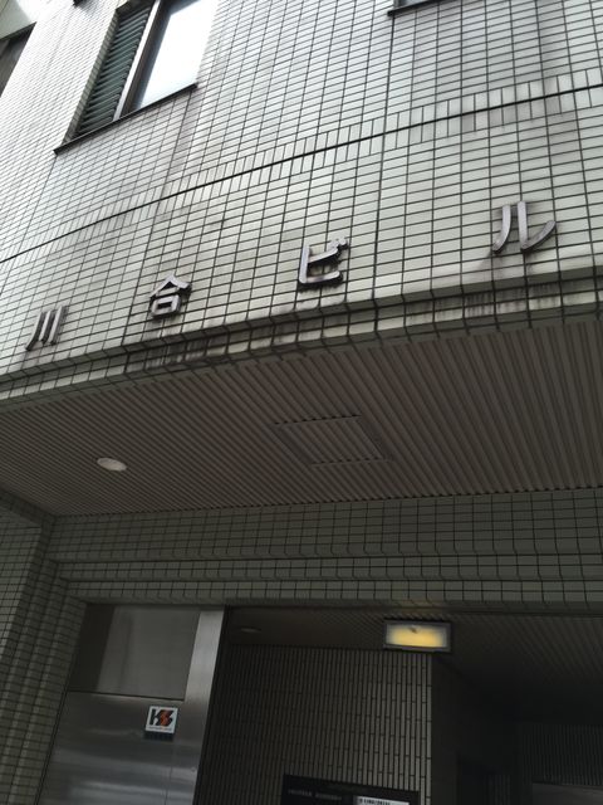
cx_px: 302
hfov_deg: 48.2
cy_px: 402
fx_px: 674
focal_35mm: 29
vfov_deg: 61.7
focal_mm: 4.15
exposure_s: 1/172
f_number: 2.2
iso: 32
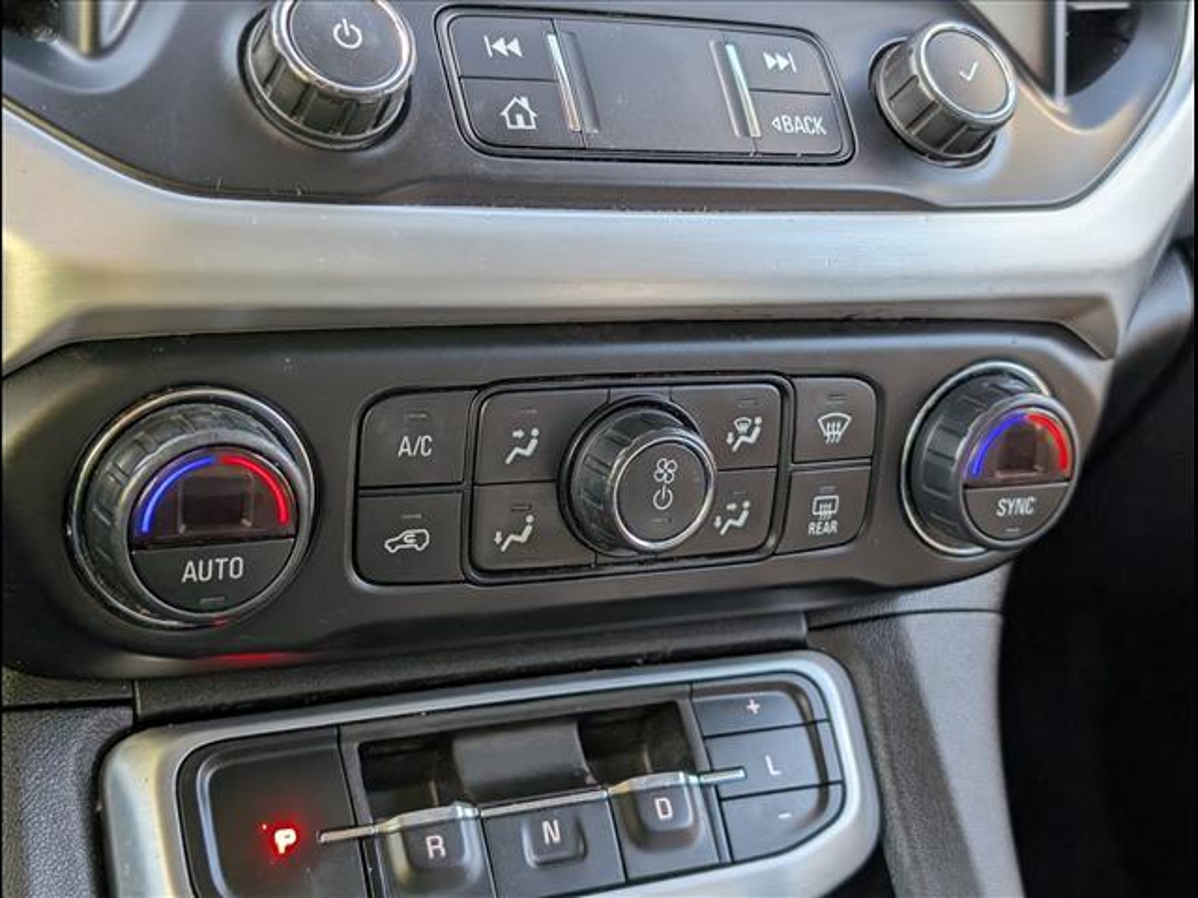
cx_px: 599
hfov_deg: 38.9
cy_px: 449
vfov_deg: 29.7
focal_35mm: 49
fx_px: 1696
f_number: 1.68
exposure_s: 1/278
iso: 219
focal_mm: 6.9
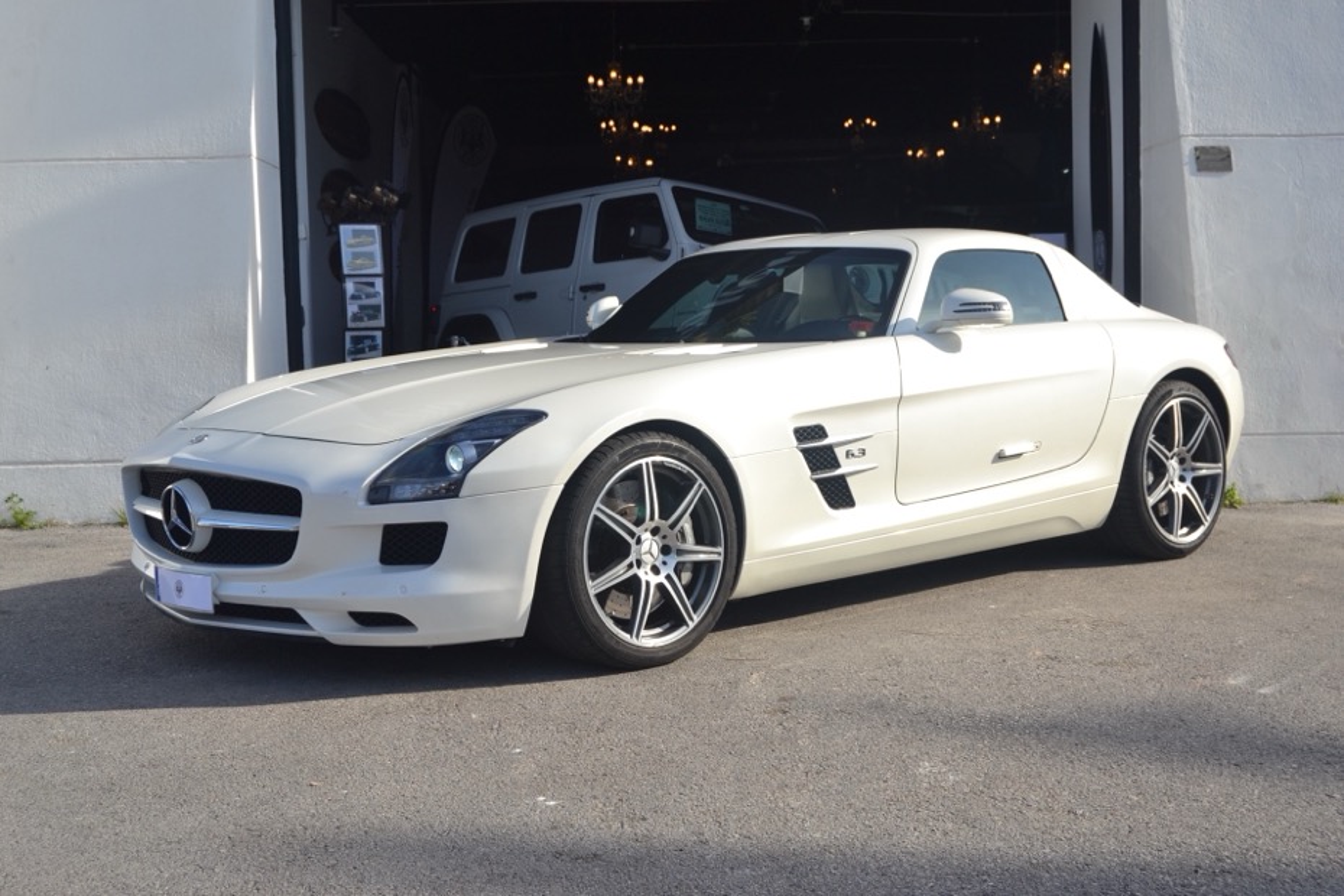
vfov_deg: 28.9
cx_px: 672
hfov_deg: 42.3
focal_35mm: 46
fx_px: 1736
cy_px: 448
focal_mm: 31
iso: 100
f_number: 8
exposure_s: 1/250
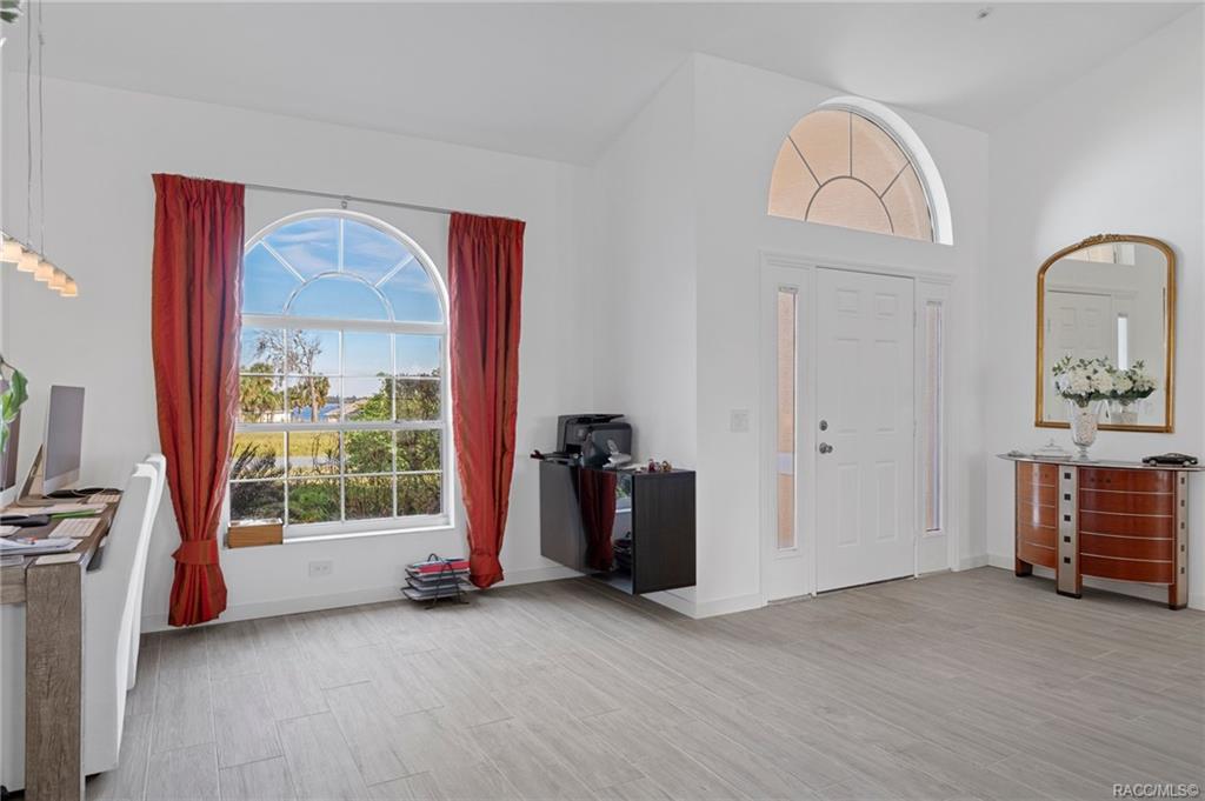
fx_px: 702
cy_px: 400
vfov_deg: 59.4
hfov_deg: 81.2
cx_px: 602
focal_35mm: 21
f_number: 8
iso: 320
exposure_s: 1/3
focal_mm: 14
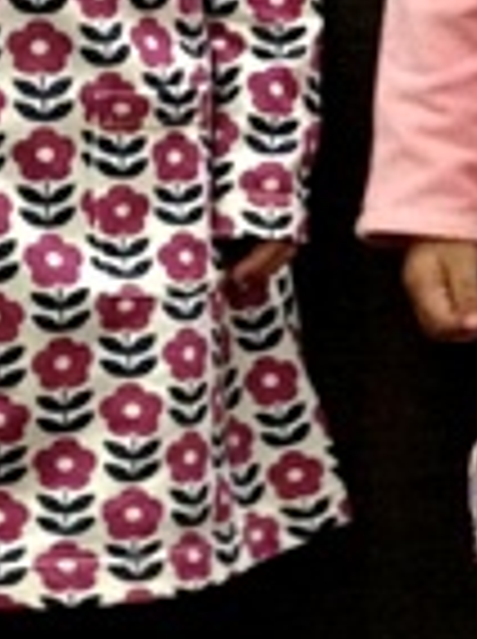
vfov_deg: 11.4
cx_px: 556
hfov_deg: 8.5
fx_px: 3188
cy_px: 261
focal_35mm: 173
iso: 320
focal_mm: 4.28
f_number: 2.4
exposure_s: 1/20
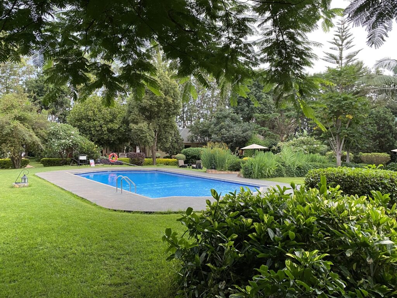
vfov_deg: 53.1
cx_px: 198
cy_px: 149
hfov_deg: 67.3
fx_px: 298
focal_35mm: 26
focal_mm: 4.25
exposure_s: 1/60
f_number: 1.8
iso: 320
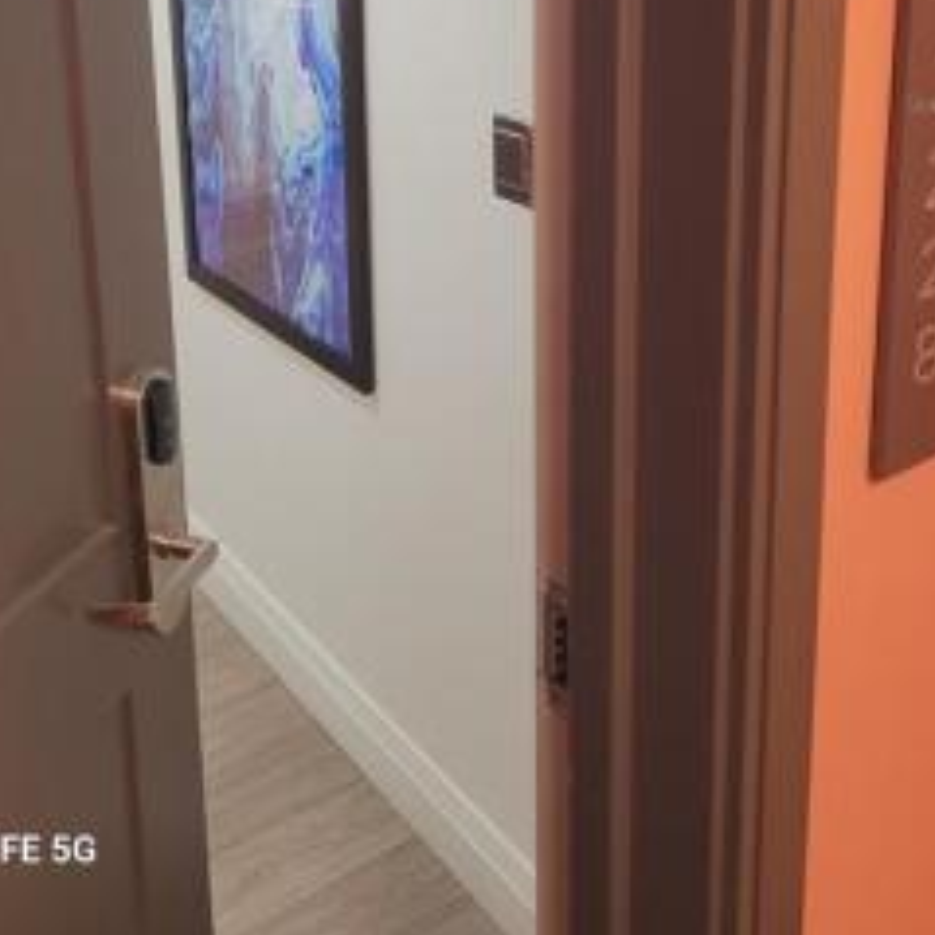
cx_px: 364
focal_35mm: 42
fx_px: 1283
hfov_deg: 39.8
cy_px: 104
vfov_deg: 37.5
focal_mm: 5.4
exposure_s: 1/60
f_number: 1.8
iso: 200
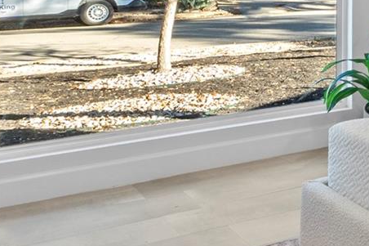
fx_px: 697
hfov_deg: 20.6
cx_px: 667
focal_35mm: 68
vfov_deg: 19.0
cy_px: -41
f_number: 11
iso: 250
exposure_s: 1.3
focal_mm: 10
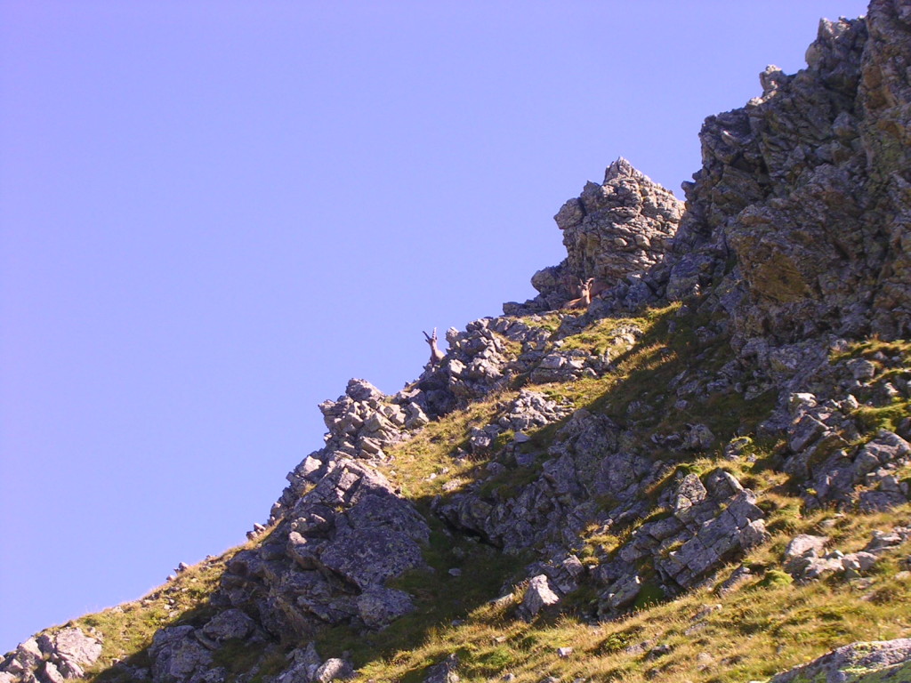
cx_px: 456
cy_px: 342
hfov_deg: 17.1
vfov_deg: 12.9
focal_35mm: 115
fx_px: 3026
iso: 50
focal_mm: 17.4
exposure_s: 1/146
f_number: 4.9
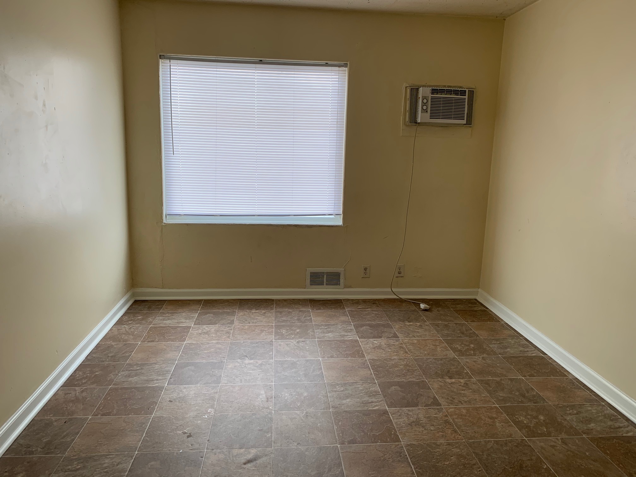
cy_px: 238
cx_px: 318
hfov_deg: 67.3
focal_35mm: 26
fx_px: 478
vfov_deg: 53.1
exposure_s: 1/122
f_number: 1.8
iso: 32
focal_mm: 4.25
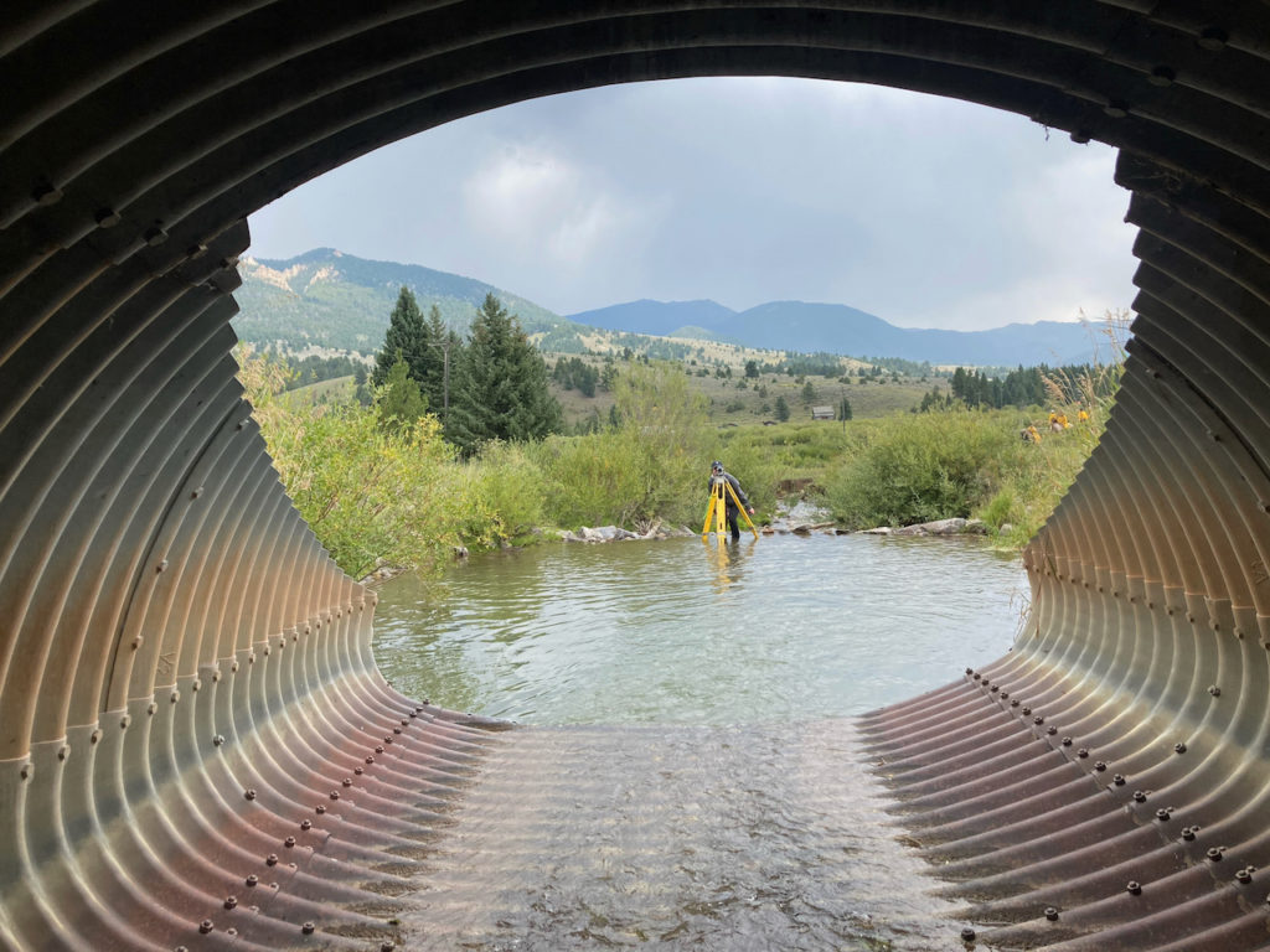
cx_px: 635
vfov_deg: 49.7
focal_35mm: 28
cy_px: 476
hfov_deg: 63.4
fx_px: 1027
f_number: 1.8
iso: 20
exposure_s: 1/592
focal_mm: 3.99
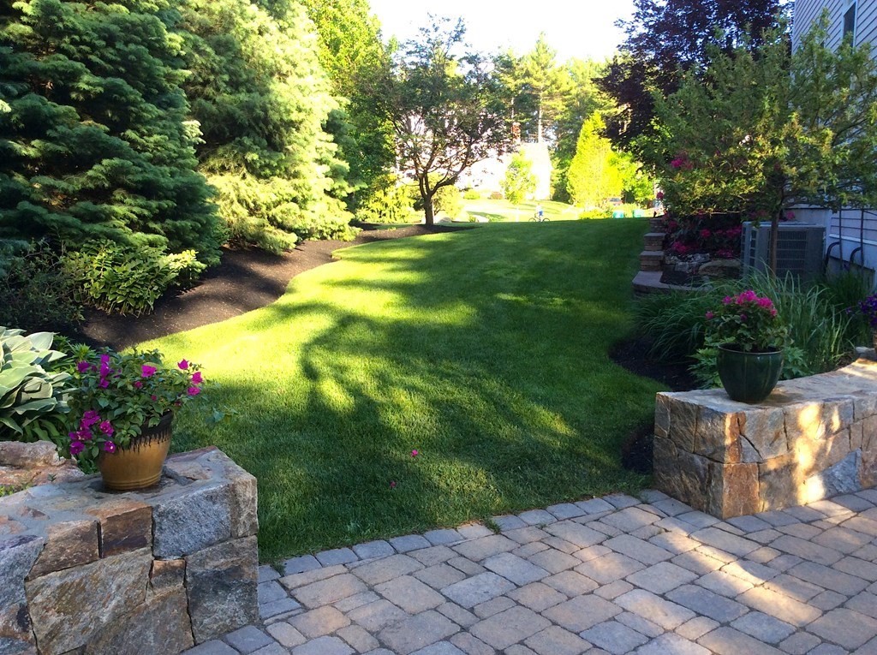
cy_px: 328
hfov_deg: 56.9
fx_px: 810
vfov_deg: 44.1
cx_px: 438
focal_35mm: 32
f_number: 2.4
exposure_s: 1/208
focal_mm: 3.3
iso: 32
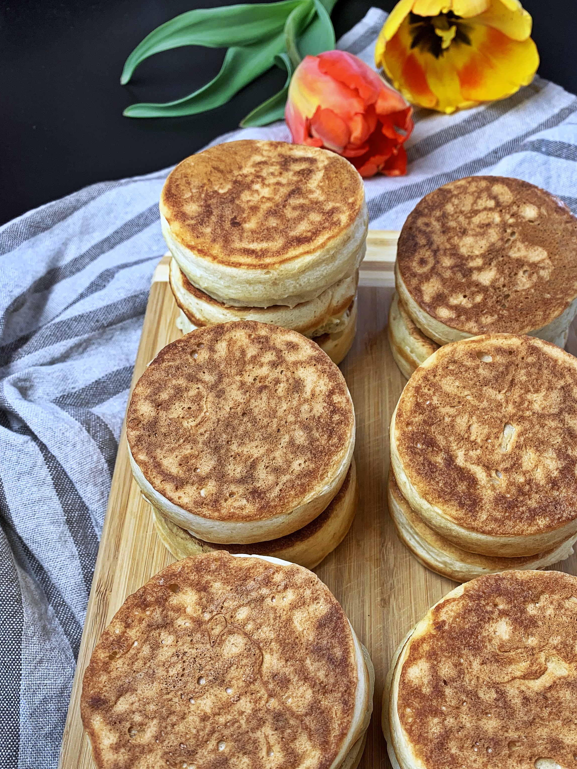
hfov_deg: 41.5
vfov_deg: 53.5
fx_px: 756
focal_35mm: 34
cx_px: 359
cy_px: 467
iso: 50
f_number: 1.8
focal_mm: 4.25
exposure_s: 1/100
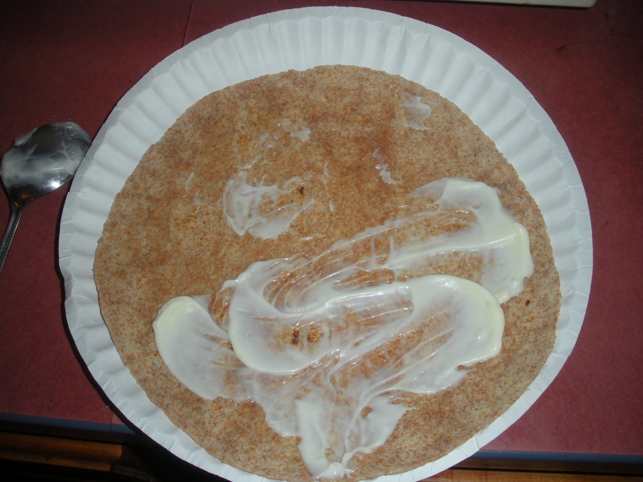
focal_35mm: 36
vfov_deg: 39.7
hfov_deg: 51.4
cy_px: 241
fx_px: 669
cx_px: 322
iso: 64
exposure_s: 1/60
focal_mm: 6.3
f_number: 3.5
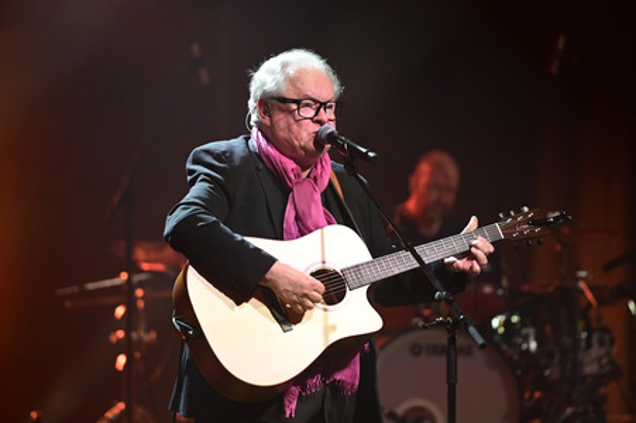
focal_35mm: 200
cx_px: 318
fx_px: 3531
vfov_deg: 6.9
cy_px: 212
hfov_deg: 10.3
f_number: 2.8
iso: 1600
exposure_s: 1/500
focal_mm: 200
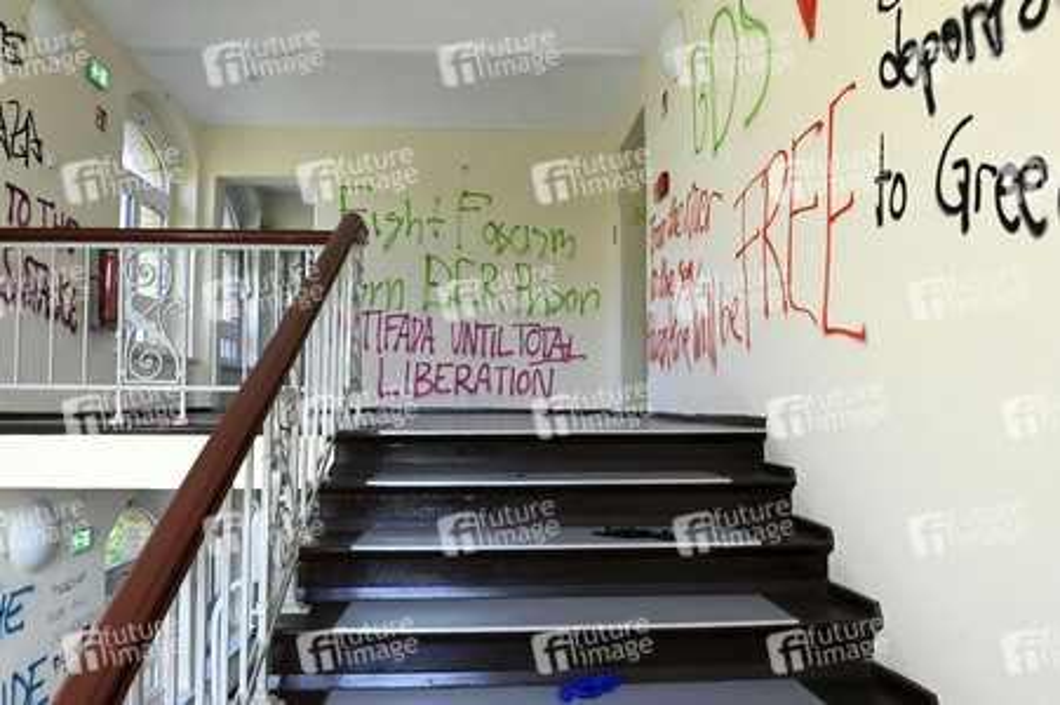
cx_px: 530
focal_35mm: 24
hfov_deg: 73.8
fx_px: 706
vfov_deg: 53.1
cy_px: 352
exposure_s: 1/500
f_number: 6.3
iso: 4000
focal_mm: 24
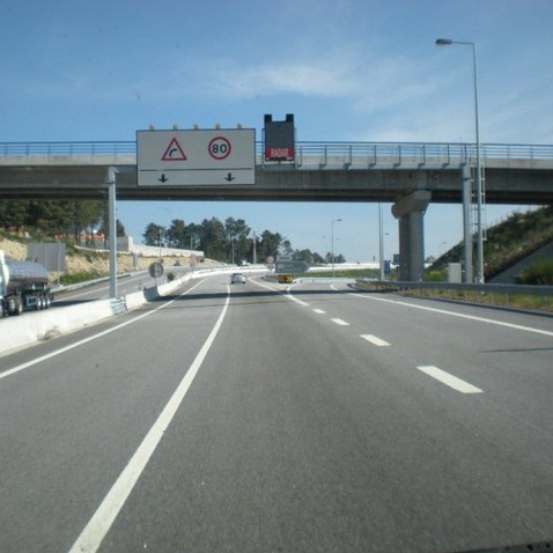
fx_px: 813
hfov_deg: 37.5
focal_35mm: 45
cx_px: 230
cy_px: 276
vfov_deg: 37.6
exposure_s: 1/395
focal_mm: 6.3
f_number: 4.6
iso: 64
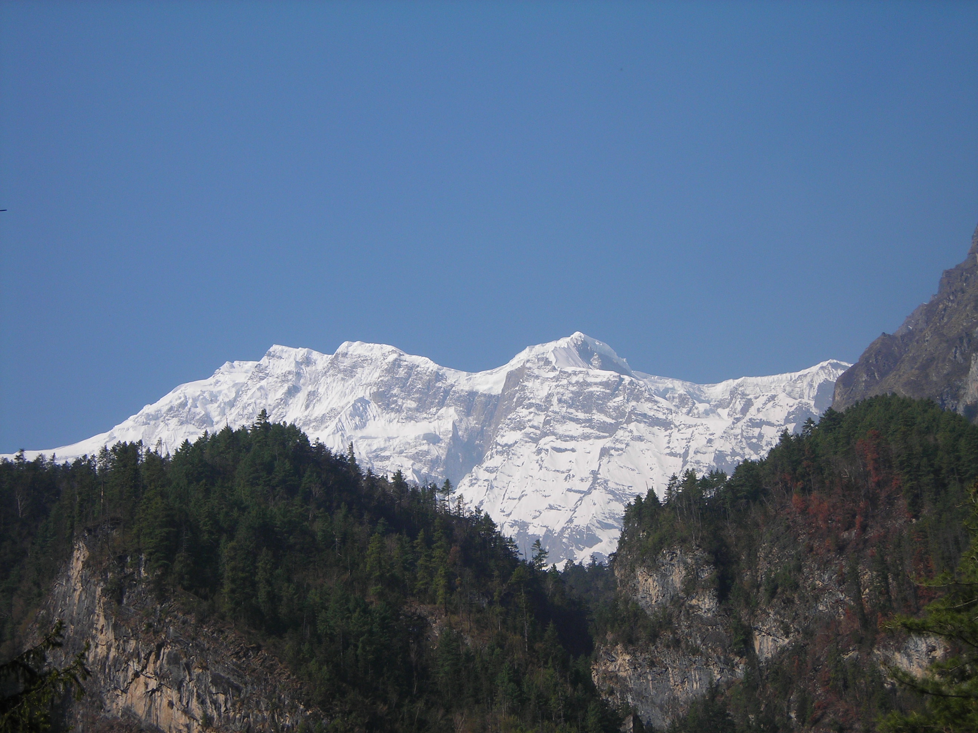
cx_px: 489
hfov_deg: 25.3
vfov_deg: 19.1
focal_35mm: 77
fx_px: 2175
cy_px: 366
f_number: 8.4
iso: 50
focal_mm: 12.7
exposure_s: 1/150
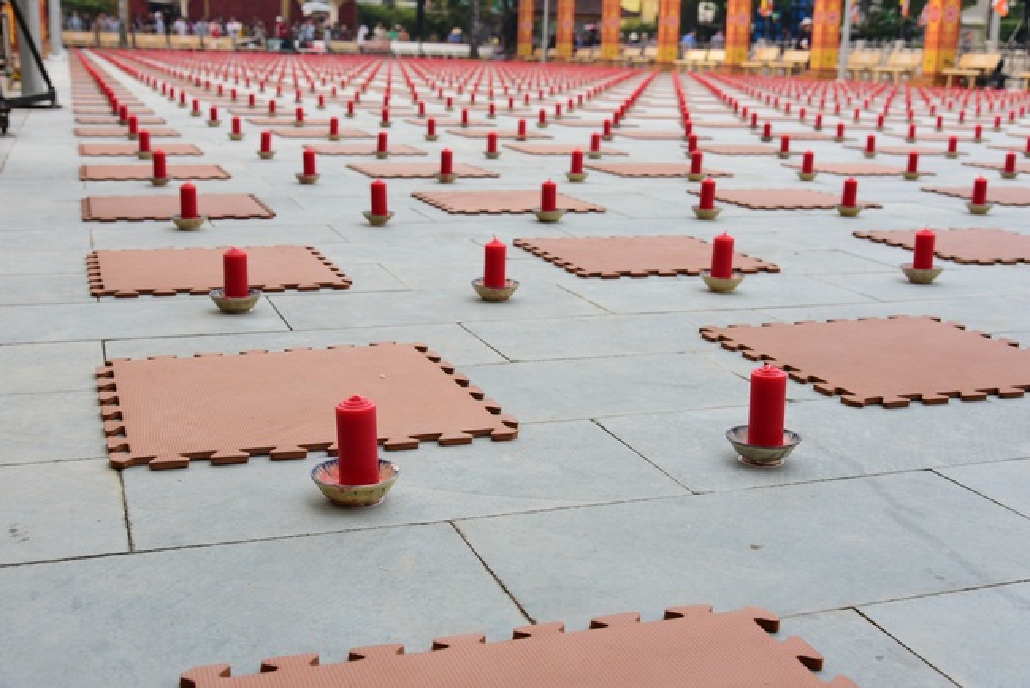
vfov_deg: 33.4
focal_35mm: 40
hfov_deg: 48.4
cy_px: 344
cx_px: 515
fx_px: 1145
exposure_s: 1/160
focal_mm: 40
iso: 250
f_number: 6.3
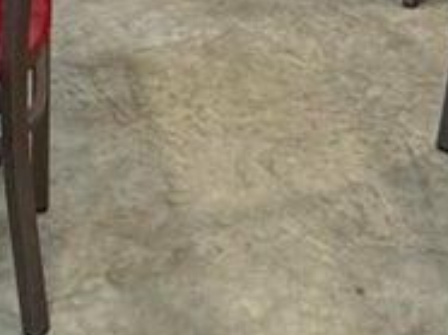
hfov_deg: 19.1
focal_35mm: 103
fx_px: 1331
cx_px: 293
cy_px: -468
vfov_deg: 11.7
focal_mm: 2.22
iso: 400
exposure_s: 1/60
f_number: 2.2
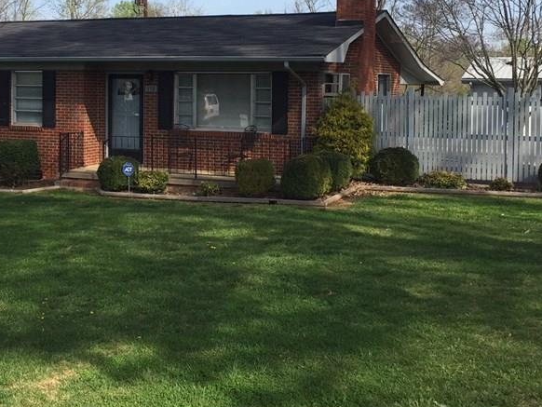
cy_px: 117
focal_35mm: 51
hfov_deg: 37.2
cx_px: 194
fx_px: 799
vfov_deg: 28.3
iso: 32
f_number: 2.2
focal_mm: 4.15
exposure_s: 1/1319
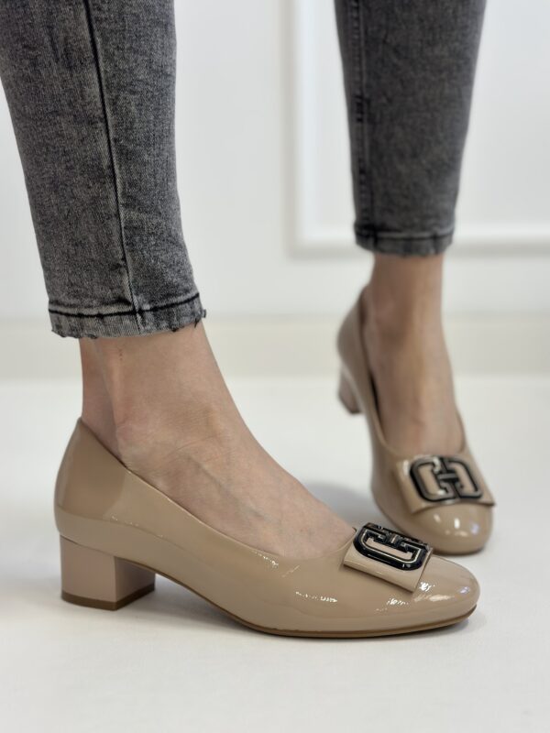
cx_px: 275
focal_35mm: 48
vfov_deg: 39.7
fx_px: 1017
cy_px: 366
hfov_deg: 30.3
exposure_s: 1/100
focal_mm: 6.86
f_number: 1.78
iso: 125
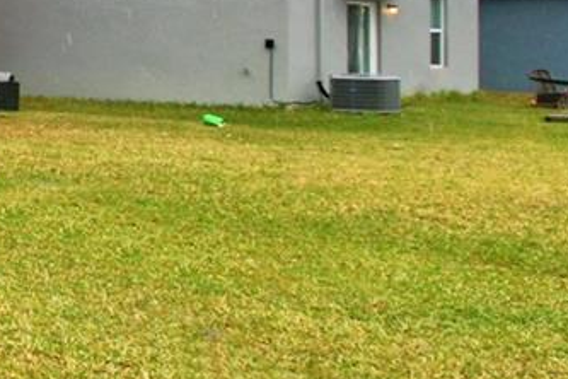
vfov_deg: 18.4
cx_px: -513
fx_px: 1136
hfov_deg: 19.3
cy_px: -3
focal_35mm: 72
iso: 125
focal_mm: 10
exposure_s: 1/500
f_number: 4.5
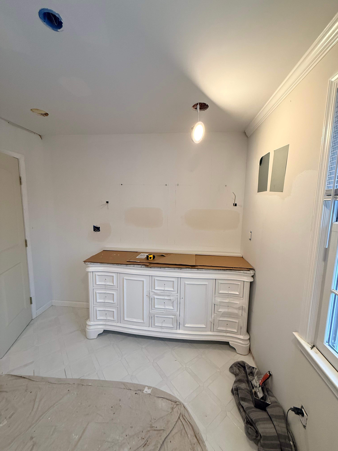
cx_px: 169
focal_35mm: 14
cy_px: 226
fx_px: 182
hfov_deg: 85.7
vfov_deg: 102.1
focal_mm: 2.22
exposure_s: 1/120
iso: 250
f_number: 2.2
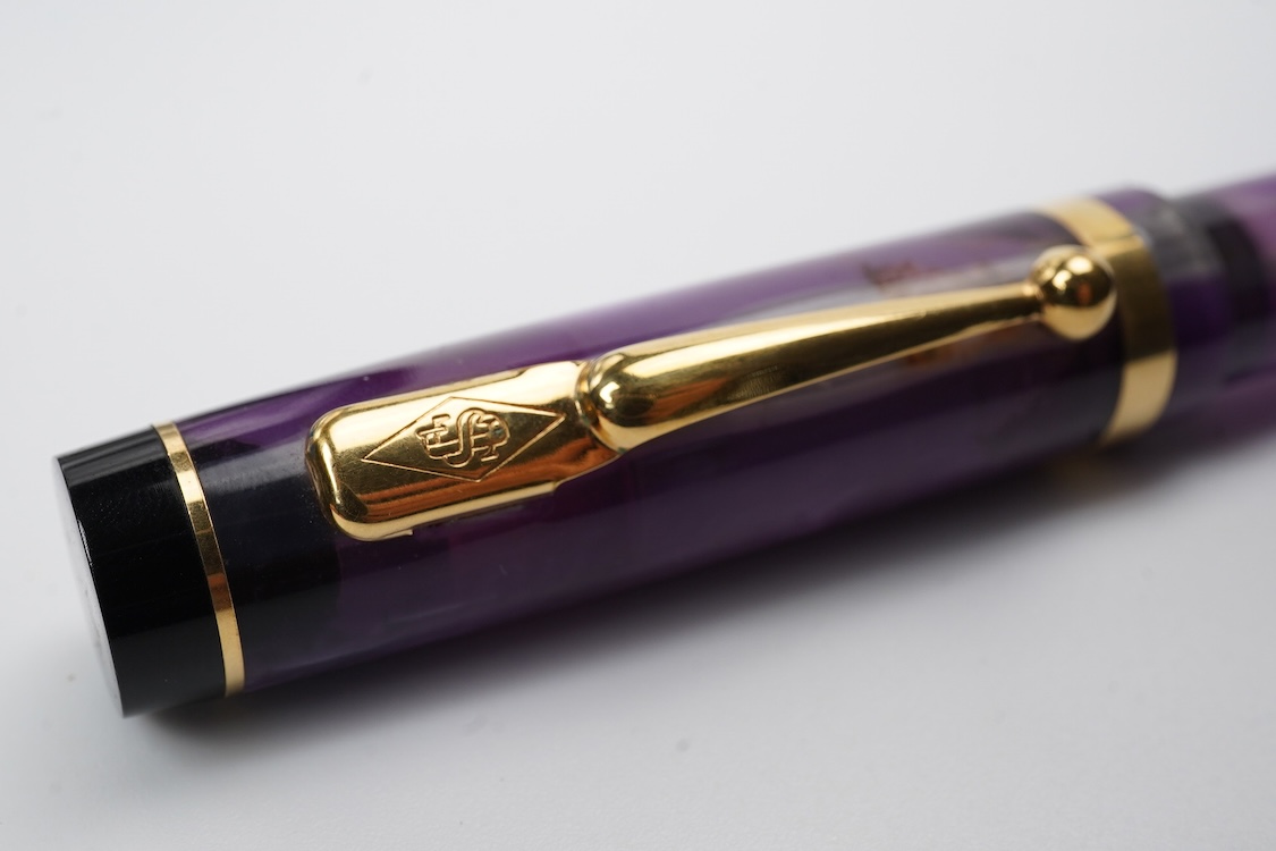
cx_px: 638
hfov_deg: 43.6
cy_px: 426
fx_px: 1595
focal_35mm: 45
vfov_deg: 29.9
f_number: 20
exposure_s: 1/100
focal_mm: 30
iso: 400
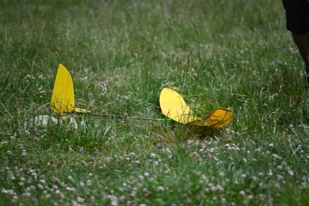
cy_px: 103
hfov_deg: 5.2
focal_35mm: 400
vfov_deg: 3.4
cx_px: 154
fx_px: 3435
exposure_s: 1/1600
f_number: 6.3
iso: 320
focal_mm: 400
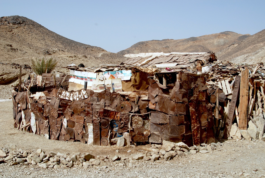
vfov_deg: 37.0
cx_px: 132
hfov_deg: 53.1
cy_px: 89
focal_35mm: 36
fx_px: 265
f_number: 10
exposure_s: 1/250
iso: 160
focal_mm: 24
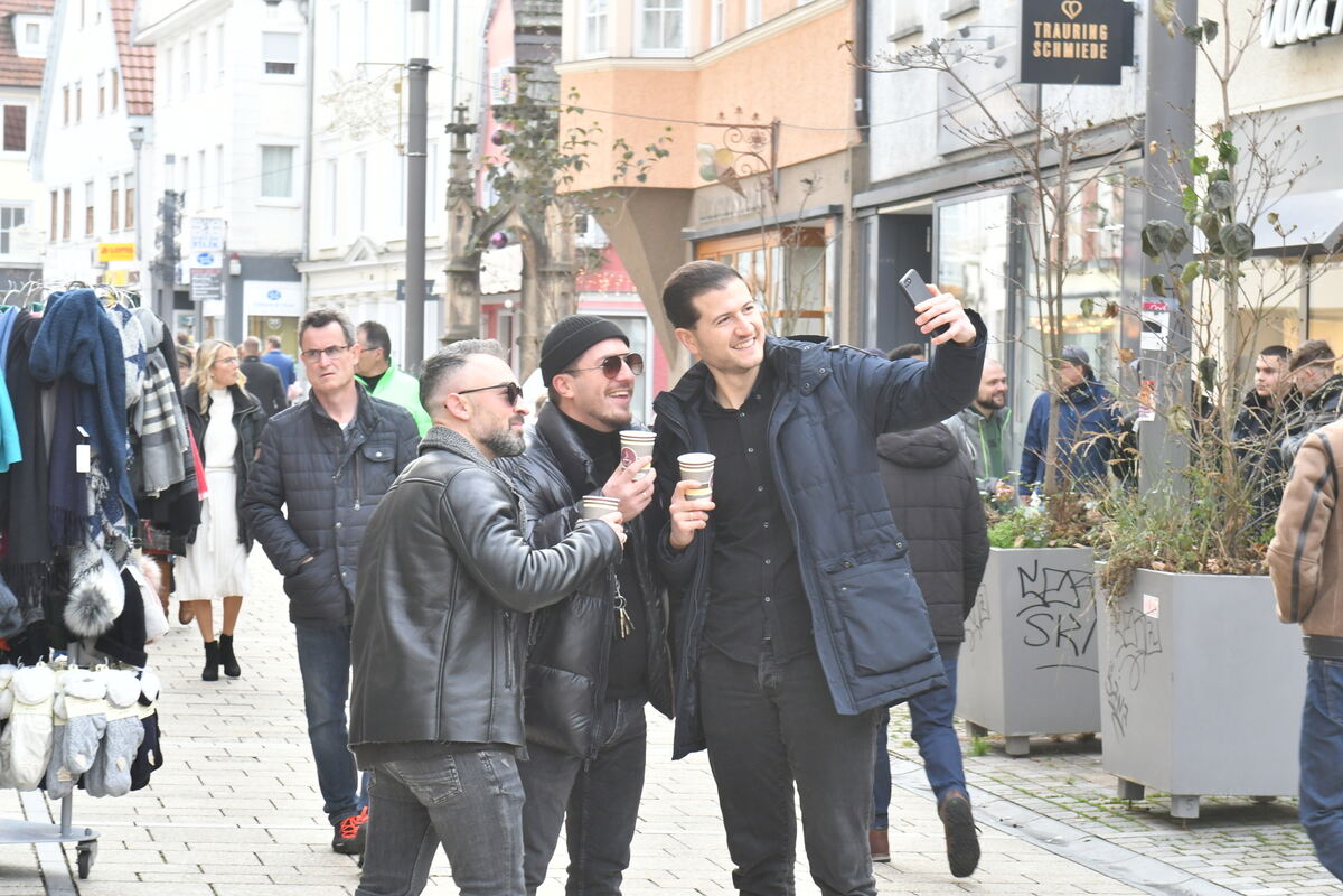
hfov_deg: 22.6
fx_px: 3357
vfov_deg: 15.2
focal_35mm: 90
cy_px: 448
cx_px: 672
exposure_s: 1/160
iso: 1250
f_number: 6.3
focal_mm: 60
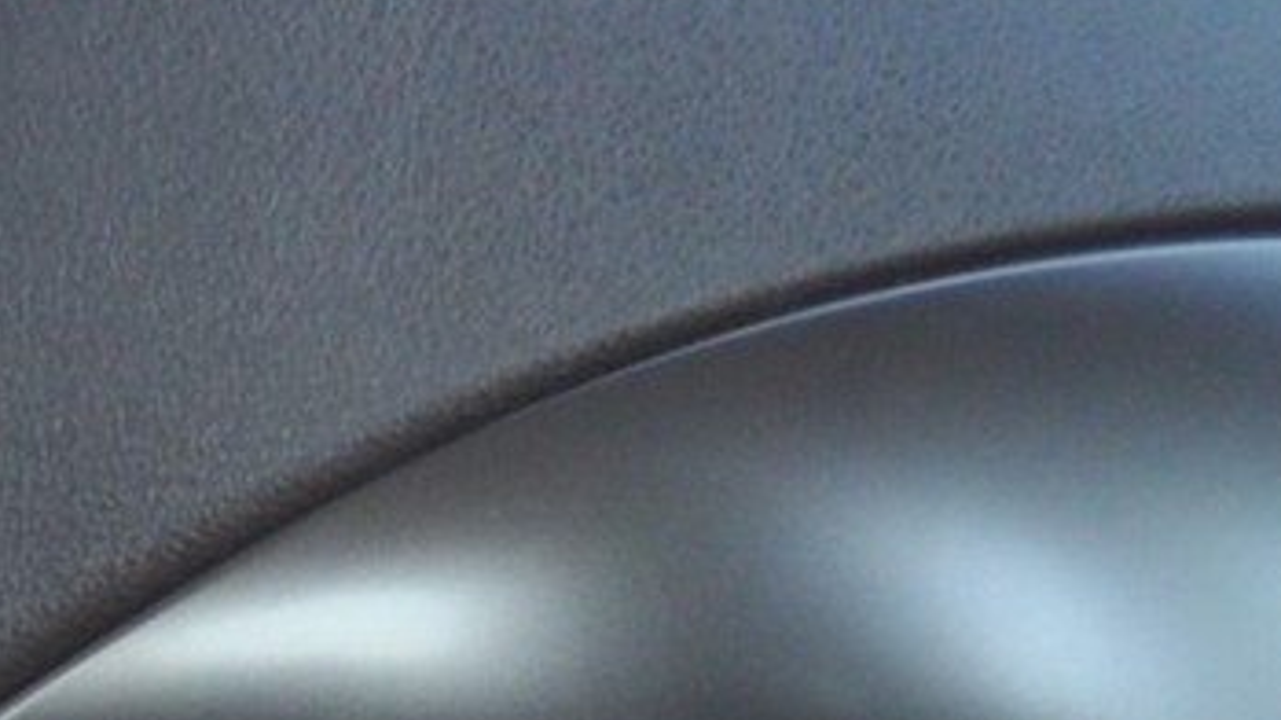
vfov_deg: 3.3
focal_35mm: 360
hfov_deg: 5.9
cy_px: 1828
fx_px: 12223
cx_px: -888
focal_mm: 32
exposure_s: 1/125
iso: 400
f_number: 4.8
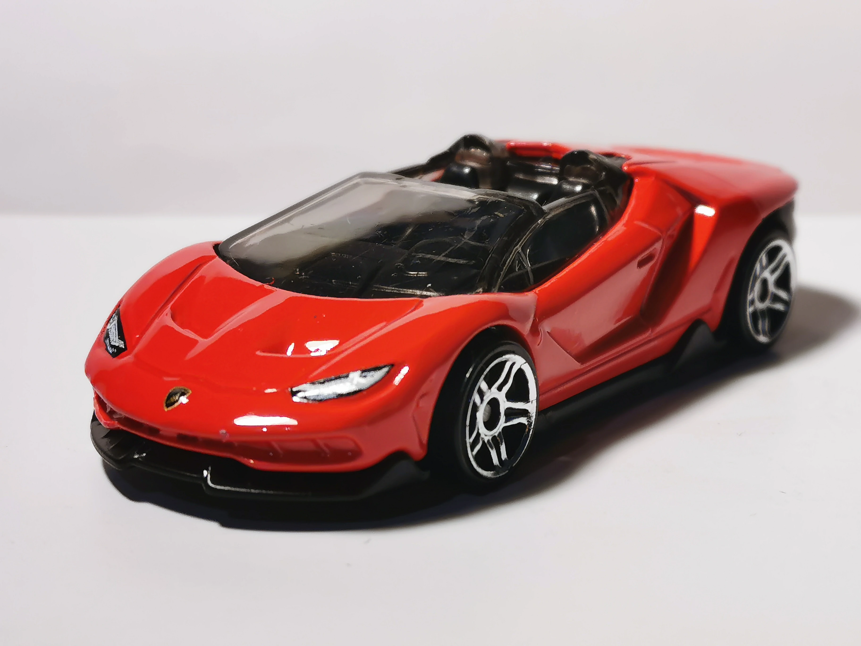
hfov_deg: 23.8
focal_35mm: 82
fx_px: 2040
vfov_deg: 18.0
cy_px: 323
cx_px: 430
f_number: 1.8
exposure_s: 1/100
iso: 80
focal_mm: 5.58
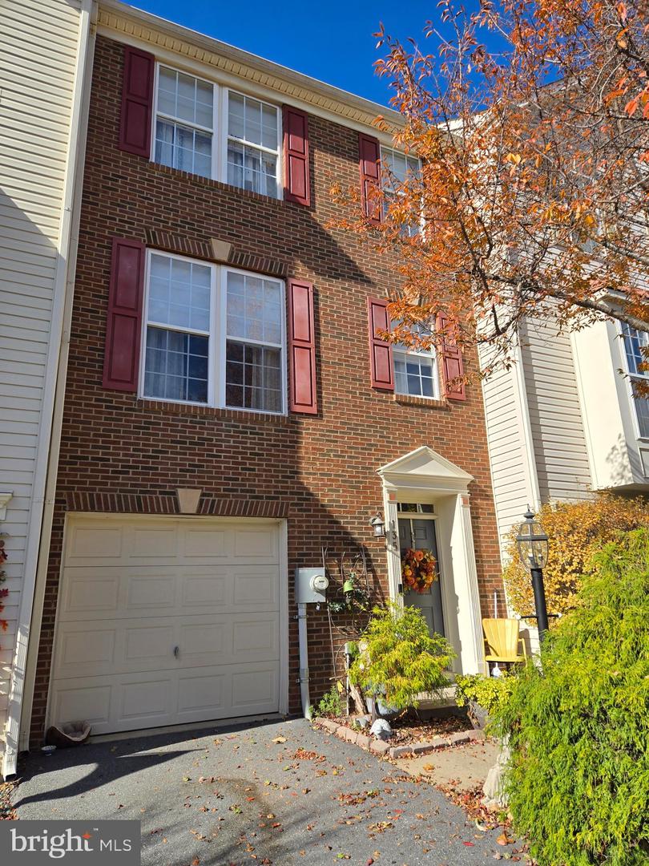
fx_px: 575
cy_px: 433
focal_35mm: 23
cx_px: 324
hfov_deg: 58.9
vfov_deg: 73.9
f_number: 1.8
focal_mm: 5.4
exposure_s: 1/1994
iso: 25
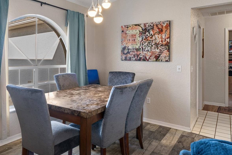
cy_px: 67
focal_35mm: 27
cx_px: 75
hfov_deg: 66.0
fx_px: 172
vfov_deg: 48.3
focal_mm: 13
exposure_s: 1/2.5
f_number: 8
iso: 320
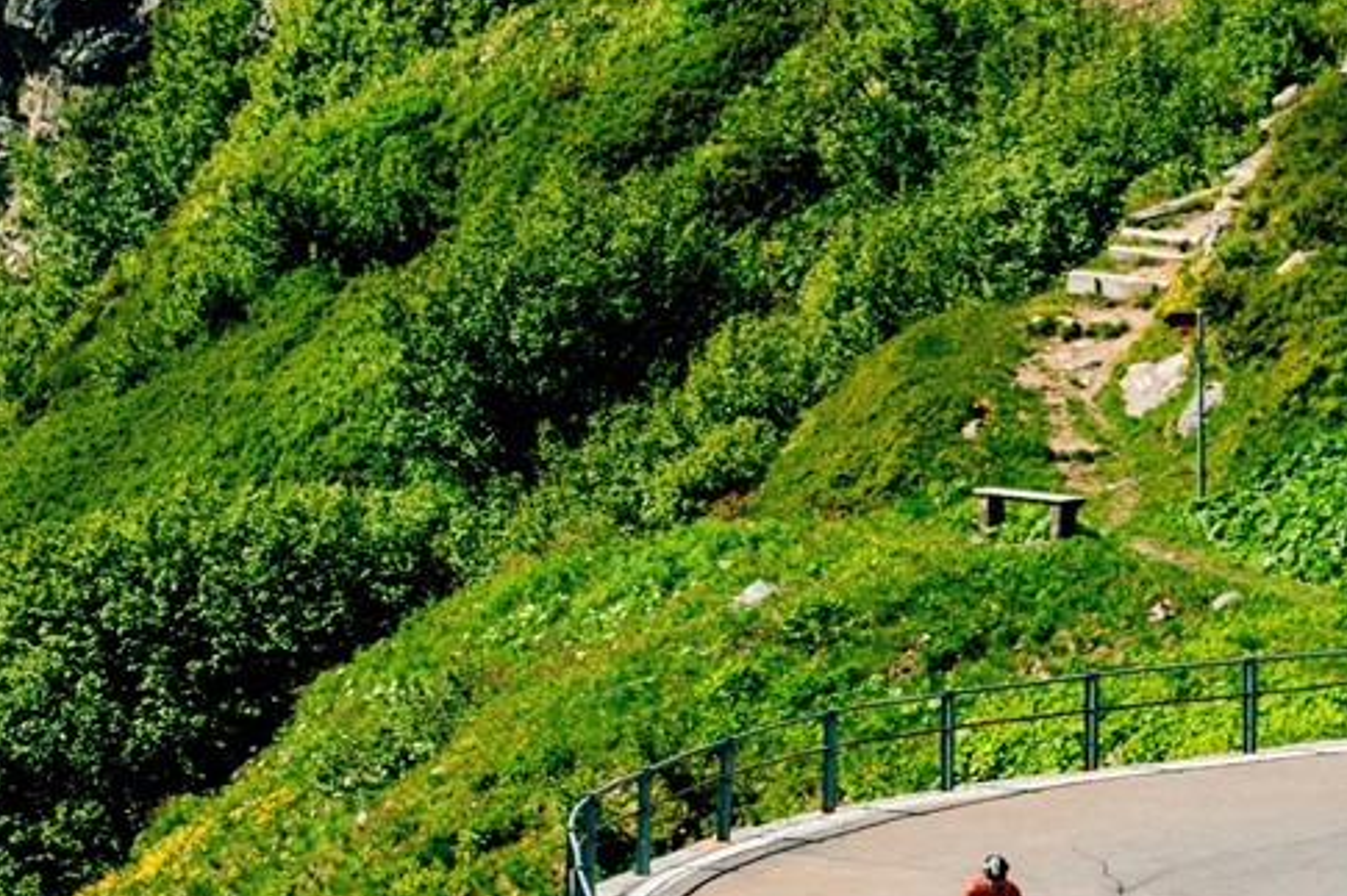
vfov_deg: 3.0
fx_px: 17354
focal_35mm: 464
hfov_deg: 4.4
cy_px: 888
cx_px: 972
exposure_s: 1/640
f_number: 4.5
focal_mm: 150
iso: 100
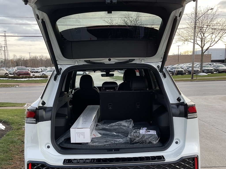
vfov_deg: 48.2
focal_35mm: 29
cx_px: 113
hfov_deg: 61.7
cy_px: 84
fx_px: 189
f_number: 1.8
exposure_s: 1/122
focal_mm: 3
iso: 20
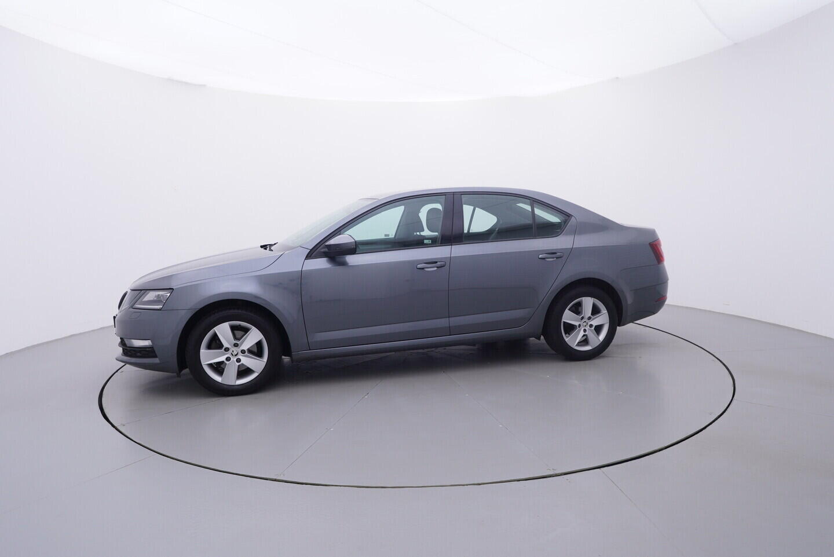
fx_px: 522
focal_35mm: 22
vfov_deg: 56.2
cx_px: 417
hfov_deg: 77.3
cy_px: 278
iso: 200
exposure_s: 1/80
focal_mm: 15
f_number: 5
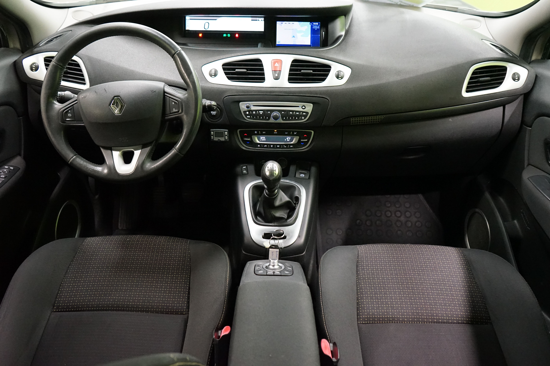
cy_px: 183
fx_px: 428
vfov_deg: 46.4
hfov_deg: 65.5
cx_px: 275
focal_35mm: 28
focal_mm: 28
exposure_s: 1/60
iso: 6400
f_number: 5
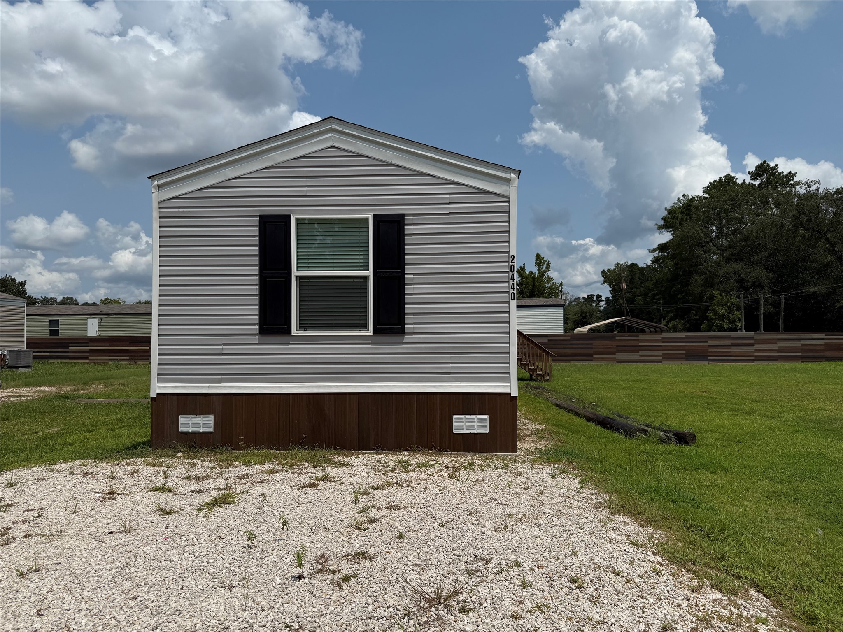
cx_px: 422
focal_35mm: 24
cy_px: 316
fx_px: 584
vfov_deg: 56.8
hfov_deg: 71.6
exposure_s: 1/11905
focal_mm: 6.76
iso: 80
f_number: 1.78
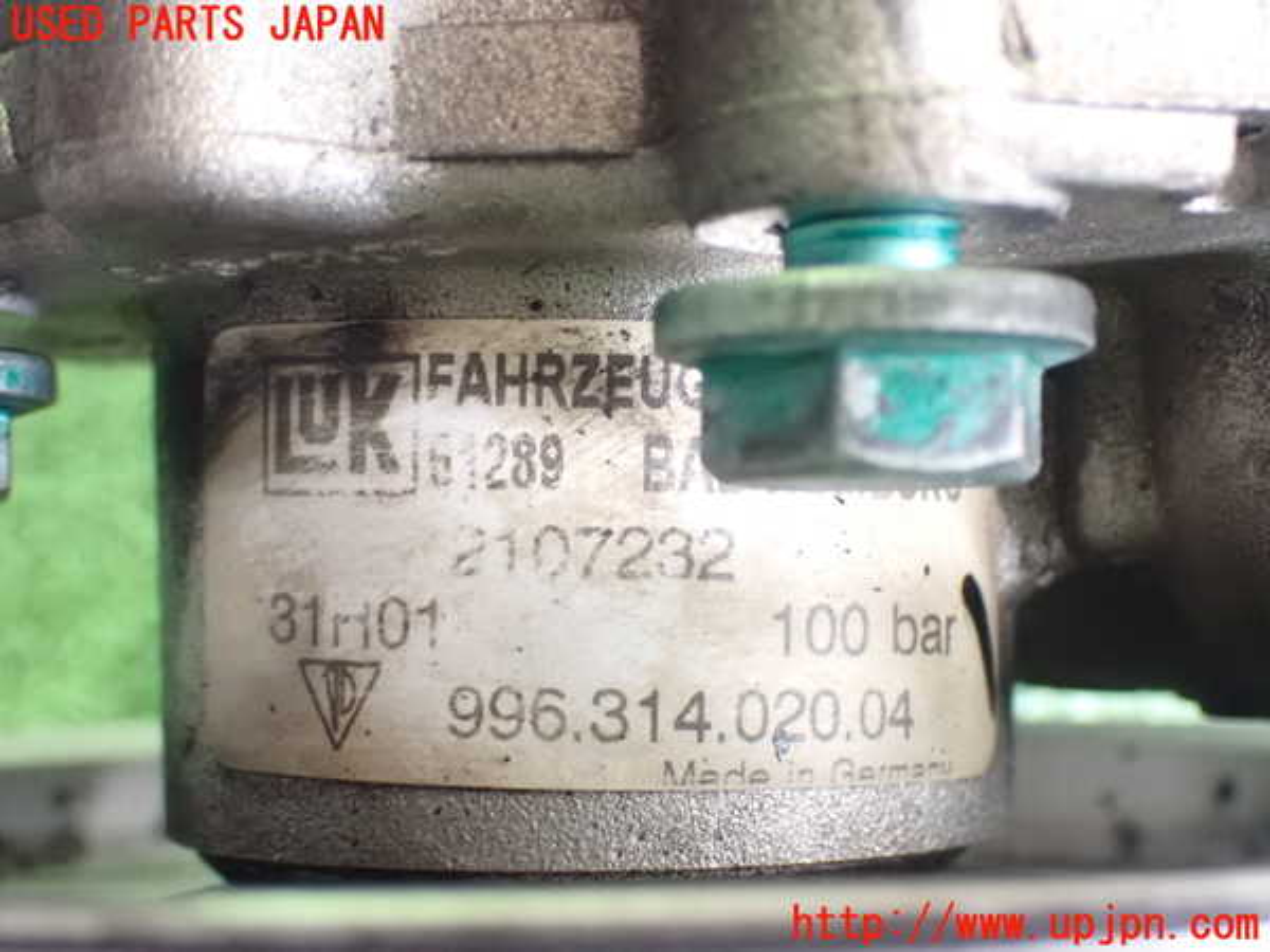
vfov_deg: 23.7
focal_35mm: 62
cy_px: 476
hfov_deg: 31.2
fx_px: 2275
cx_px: 635
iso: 1600
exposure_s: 1/13
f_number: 3.6
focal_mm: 11.09
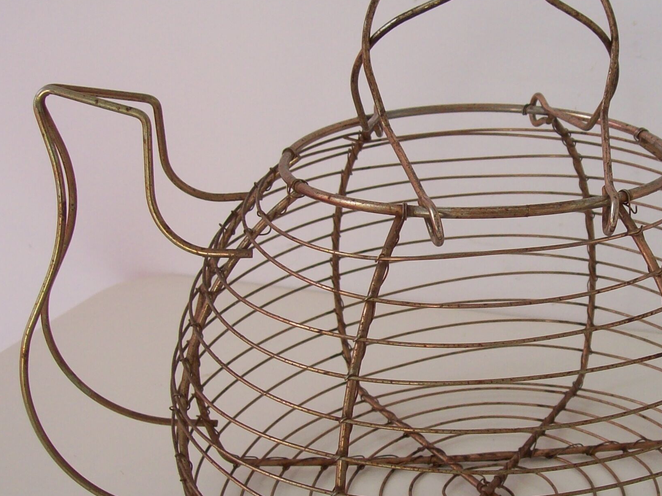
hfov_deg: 30.4
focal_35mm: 63
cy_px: 279
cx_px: 474
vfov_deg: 23.3
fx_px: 1204
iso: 80
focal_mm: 6
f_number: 2.7
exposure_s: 1/98.3
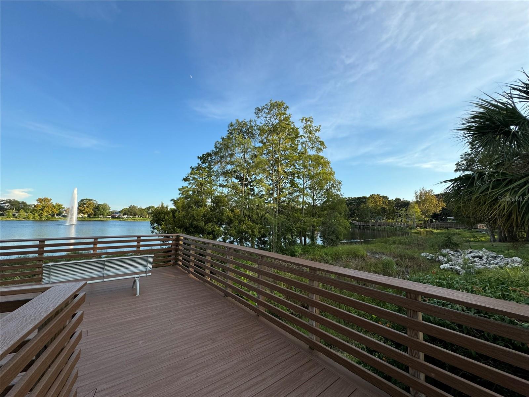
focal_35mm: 14
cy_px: 198
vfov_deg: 85.7
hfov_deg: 102.1
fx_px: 214
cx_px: 264
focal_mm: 2.22
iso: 40
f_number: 2.2
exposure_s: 1/652
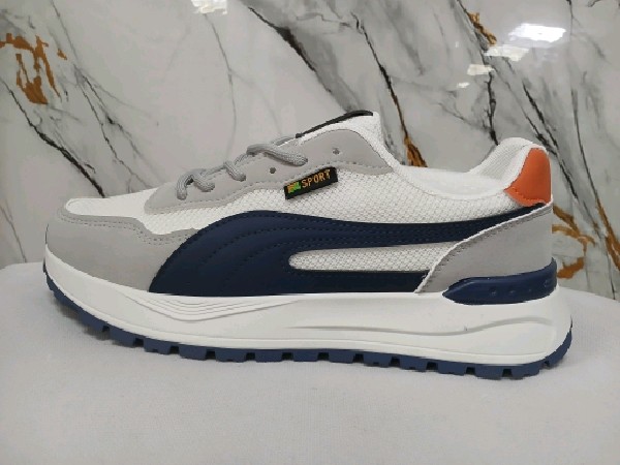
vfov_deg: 53.1
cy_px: 232
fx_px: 466
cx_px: 310
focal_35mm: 26
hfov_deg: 67.3
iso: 250
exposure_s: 1/60.2
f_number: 1.8
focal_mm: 3.98
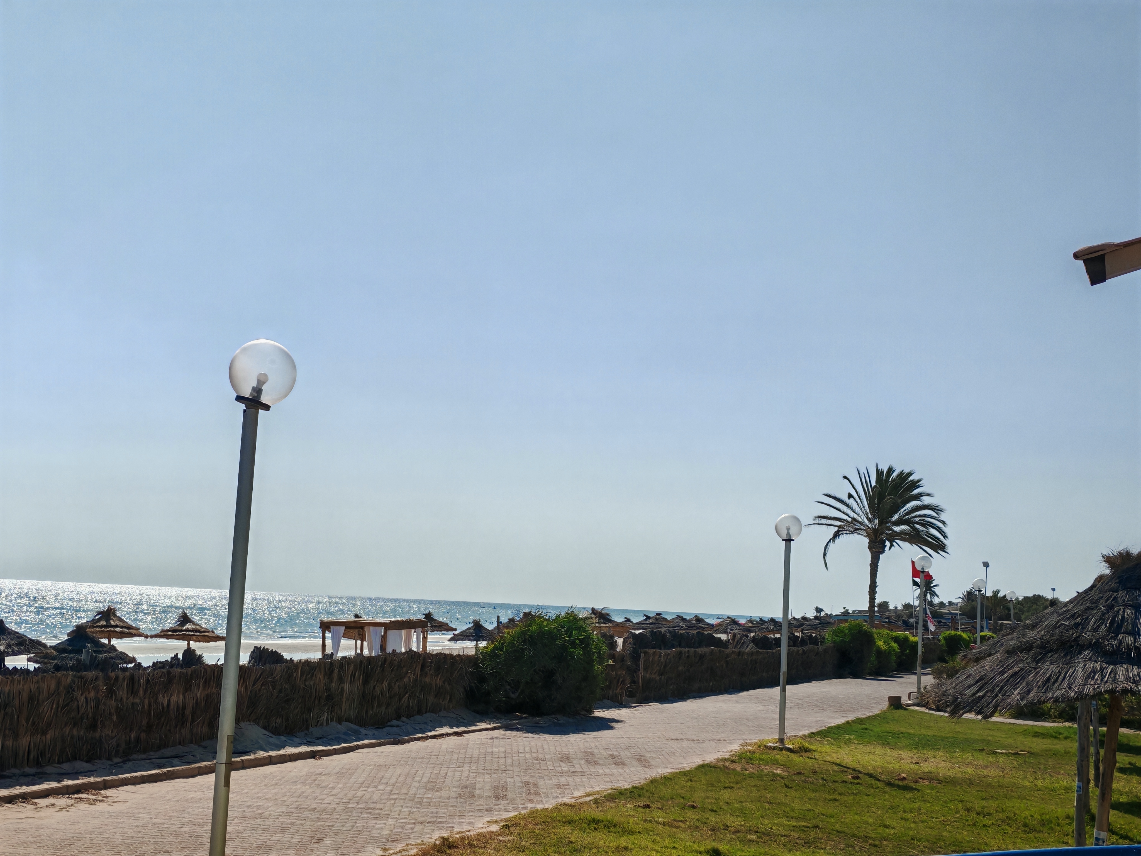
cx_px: 570
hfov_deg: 35.5
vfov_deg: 27.0
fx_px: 1780
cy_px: 428
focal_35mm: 54
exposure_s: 1/3400
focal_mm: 5.52
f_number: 1.95
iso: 50
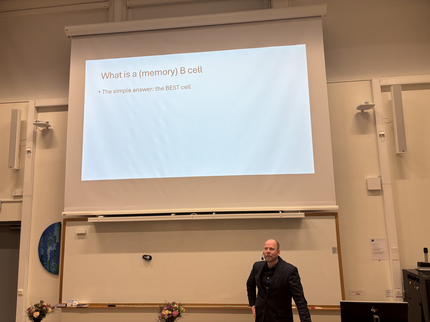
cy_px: 161
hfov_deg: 67.3
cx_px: 215
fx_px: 323
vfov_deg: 53.1
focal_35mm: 26
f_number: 1.6
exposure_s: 1/121
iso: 50
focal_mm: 5.96
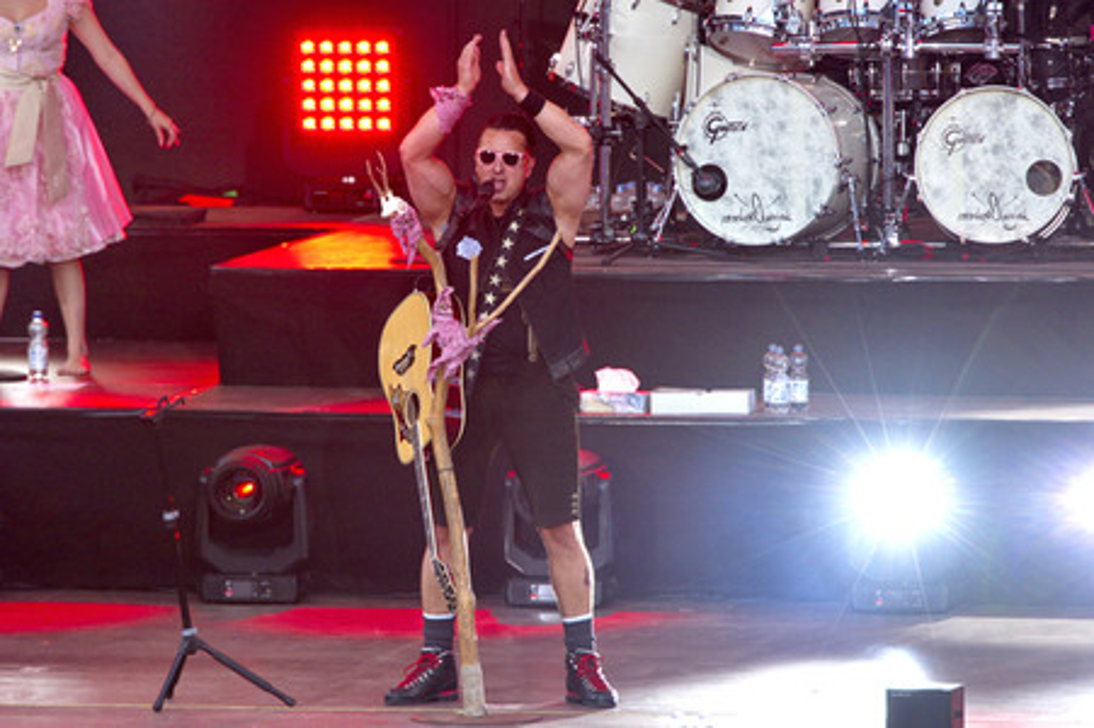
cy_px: 364
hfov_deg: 4.1
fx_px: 15183
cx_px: 547
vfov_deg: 2.7
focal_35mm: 500
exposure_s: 1/320
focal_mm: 500
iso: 1600
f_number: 5.6
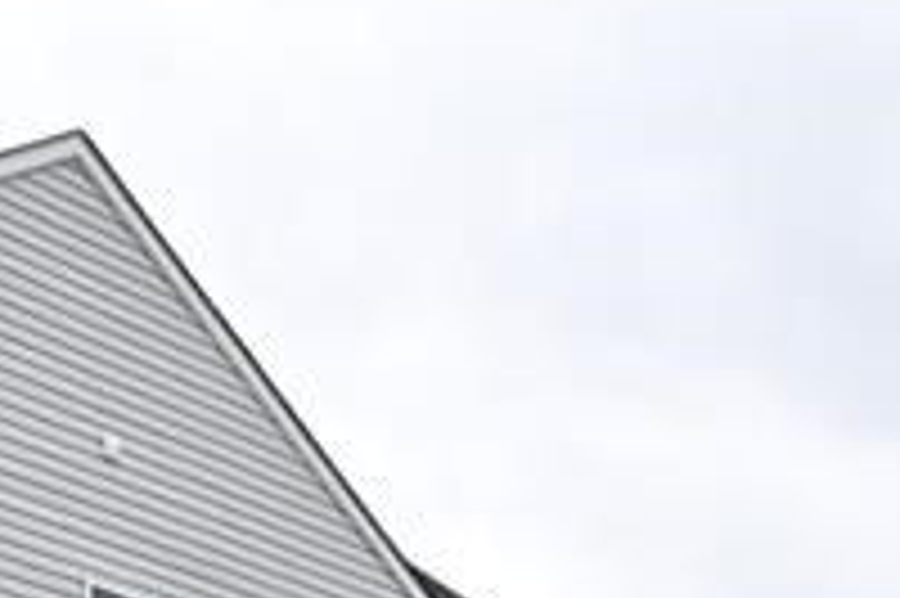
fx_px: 2848
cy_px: 1135
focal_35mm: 114
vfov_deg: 11.1
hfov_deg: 16.2
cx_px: -508
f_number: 6.3
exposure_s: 1/60
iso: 100
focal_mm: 19
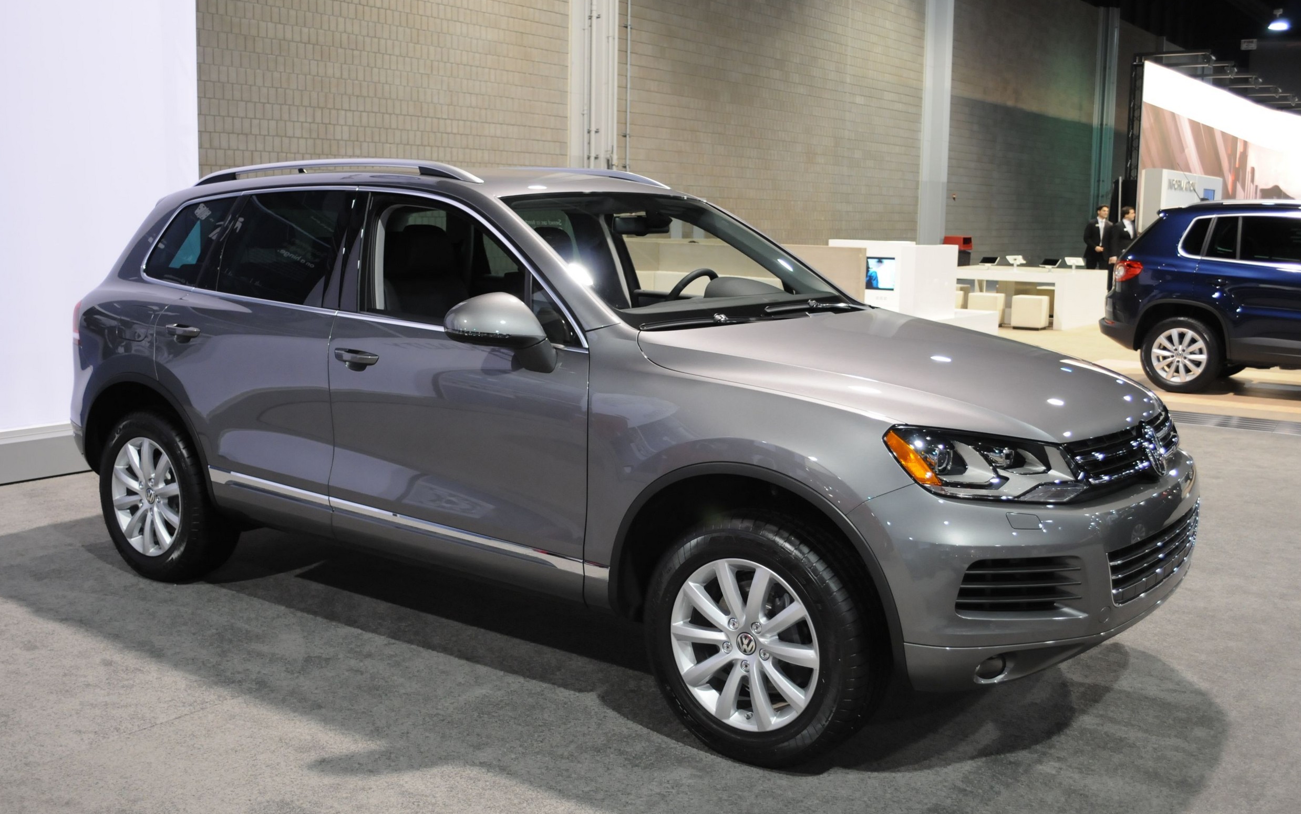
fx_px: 1312
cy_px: 388
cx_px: 653
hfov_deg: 52.7
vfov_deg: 34.4
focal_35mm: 37
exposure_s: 1/20
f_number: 4
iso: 800
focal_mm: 24
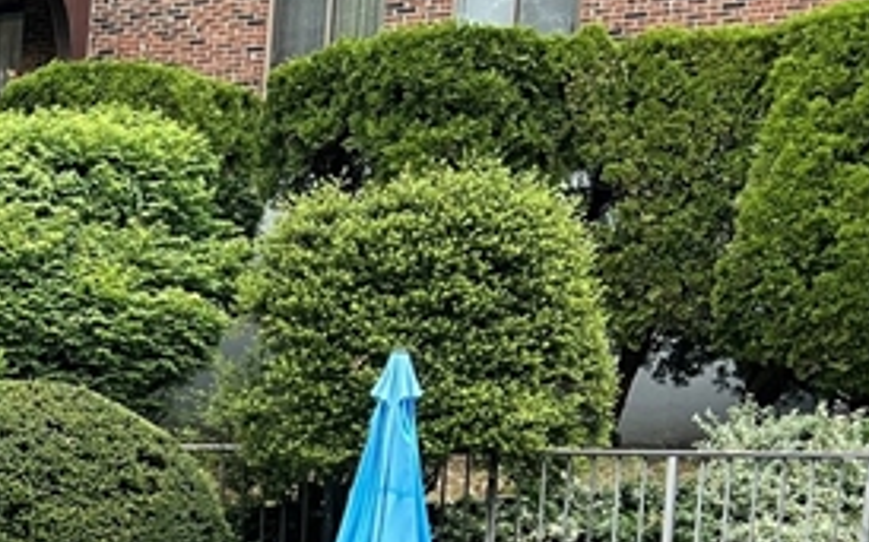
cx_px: -571
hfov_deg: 17.4
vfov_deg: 12.1
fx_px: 2438
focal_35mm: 103
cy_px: 811
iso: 50
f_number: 1.5
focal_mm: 5.7
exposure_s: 1/1488
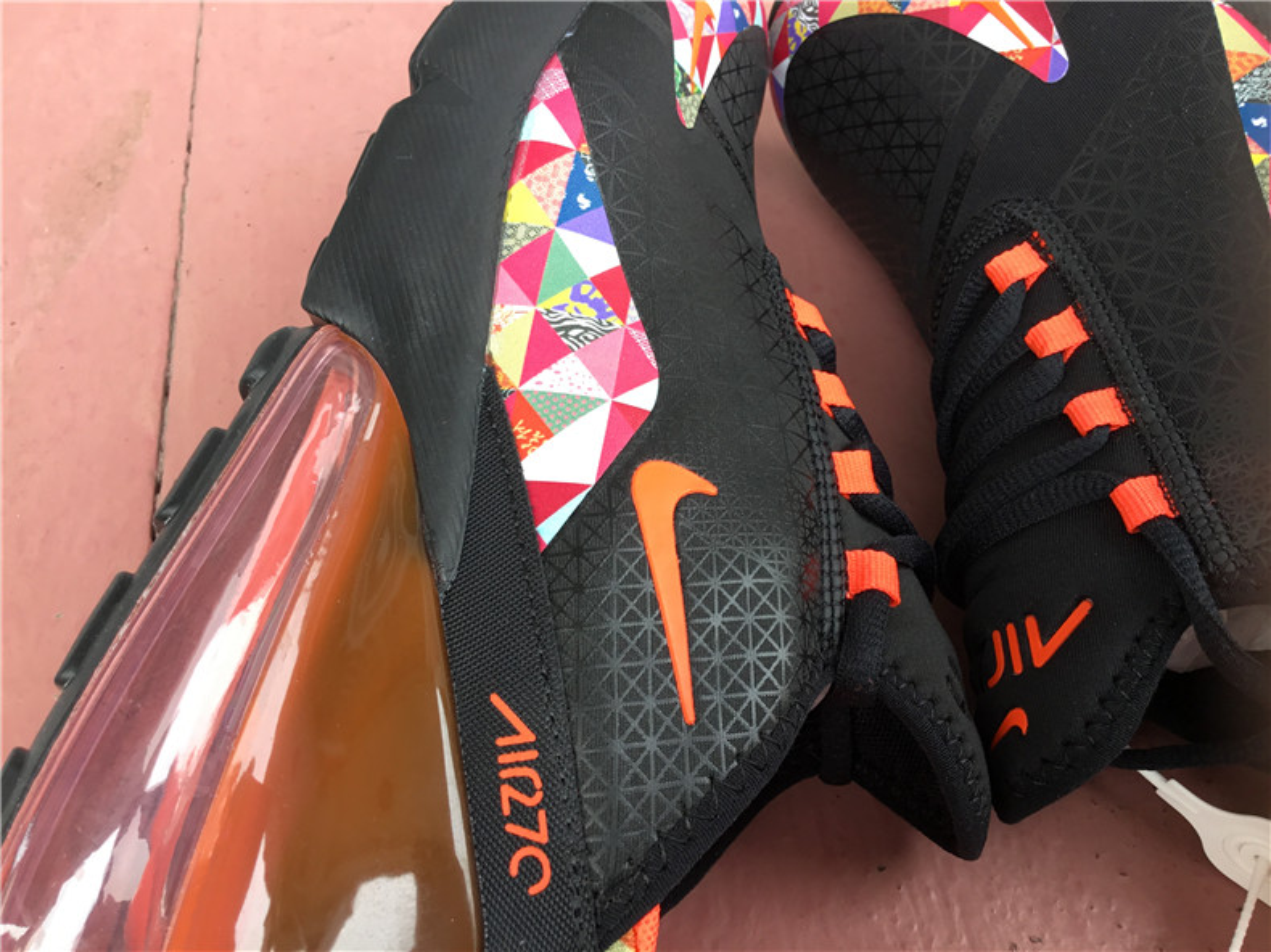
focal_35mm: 31
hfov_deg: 58.4
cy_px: 476
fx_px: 1138
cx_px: 636
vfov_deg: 45.4
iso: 32
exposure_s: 1/50
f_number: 2.4
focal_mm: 3.3
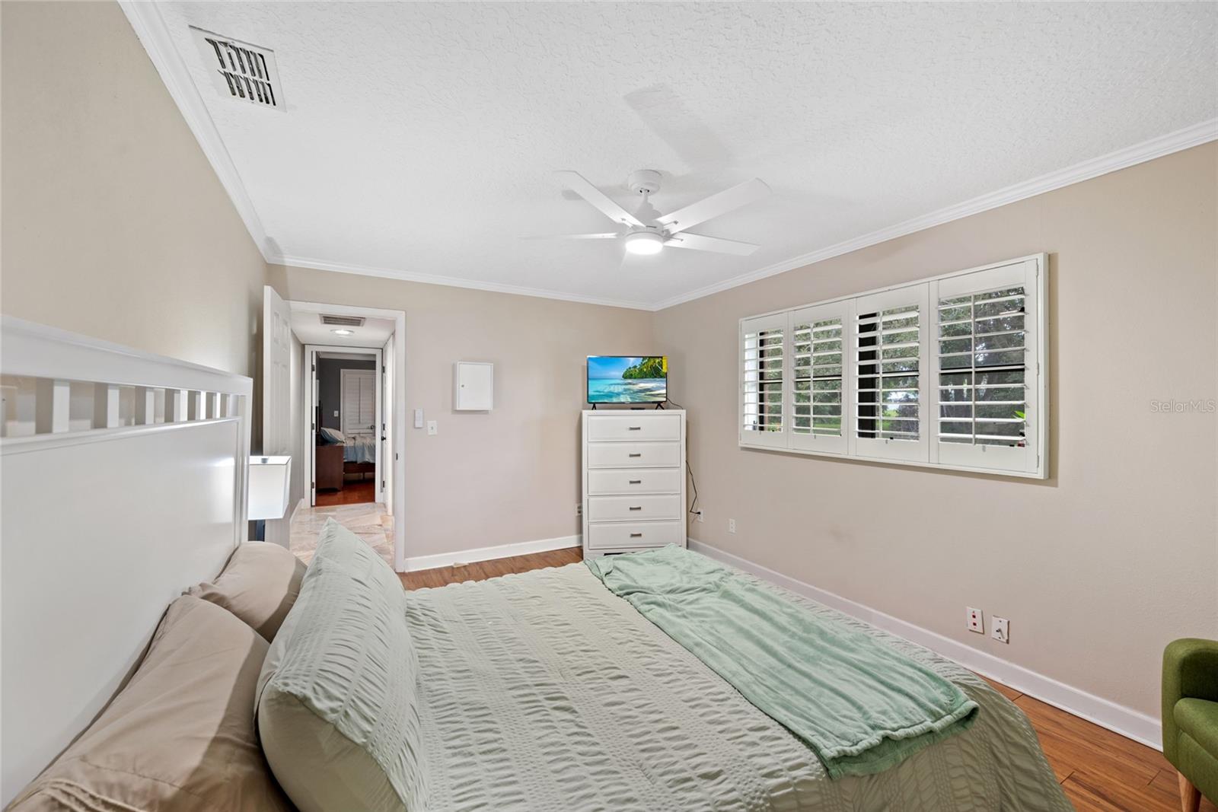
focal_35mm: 14
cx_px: 609
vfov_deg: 81.2
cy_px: 406
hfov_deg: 104.2
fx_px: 474
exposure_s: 1/1.25
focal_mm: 14
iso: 250
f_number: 6.3
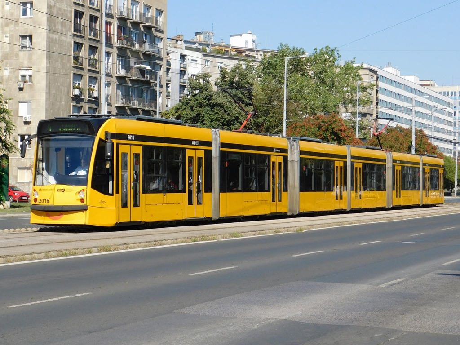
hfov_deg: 27.4
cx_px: 230
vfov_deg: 20.7
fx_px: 943
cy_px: 172
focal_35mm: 71
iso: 125
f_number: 4.3
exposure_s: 1/800
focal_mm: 12.6
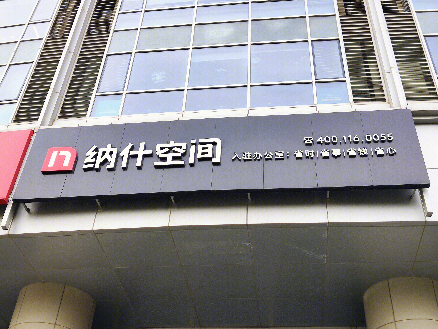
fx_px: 531
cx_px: 219
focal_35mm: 42
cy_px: 164
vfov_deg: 34.3
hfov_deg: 44.8
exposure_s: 1/467
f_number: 1.75
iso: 112
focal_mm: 4.75
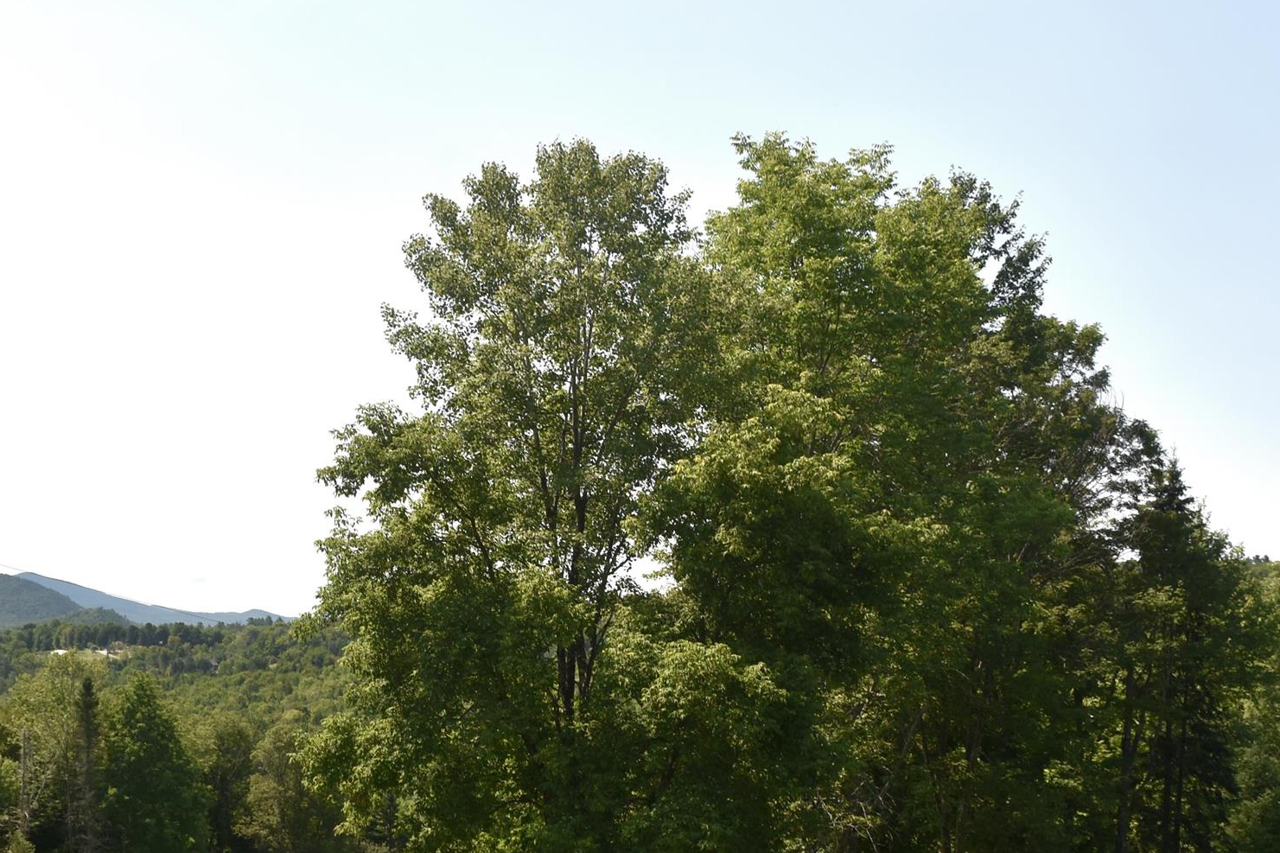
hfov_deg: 35.5
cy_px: 592
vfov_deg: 24.0
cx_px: 493
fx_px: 1991
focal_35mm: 56
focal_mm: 18
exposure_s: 1/125
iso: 100
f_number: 5.6
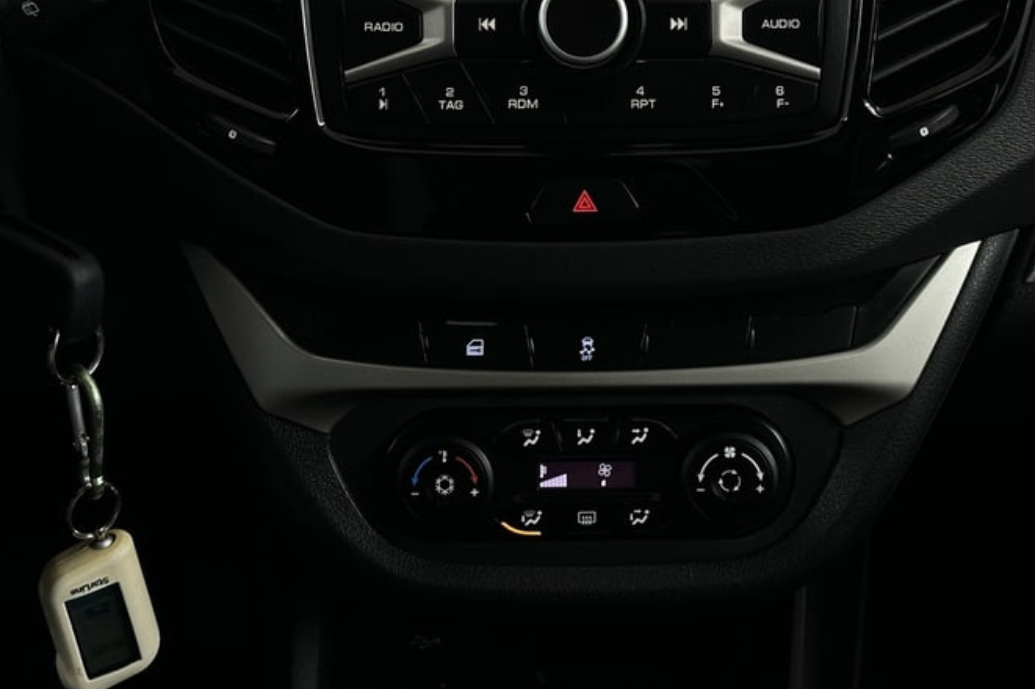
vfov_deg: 19.9
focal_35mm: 68
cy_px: 189
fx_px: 1954
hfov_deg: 29.6
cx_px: 576
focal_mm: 6.86
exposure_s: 1/33
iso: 250
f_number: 1.78
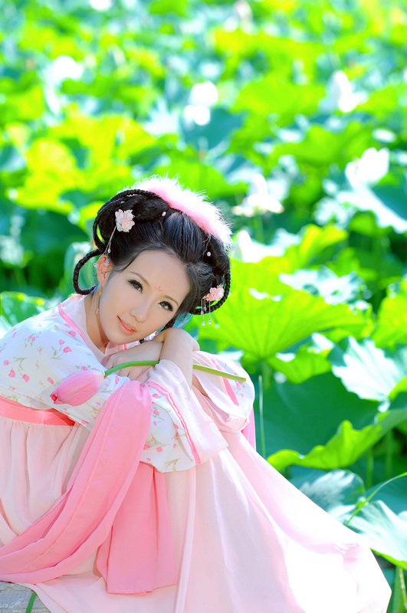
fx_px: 3572
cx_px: 204
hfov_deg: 6.5
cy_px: 306
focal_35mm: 210
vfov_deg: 9.8
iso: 125
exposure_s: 1/200
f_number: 5
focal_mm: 140
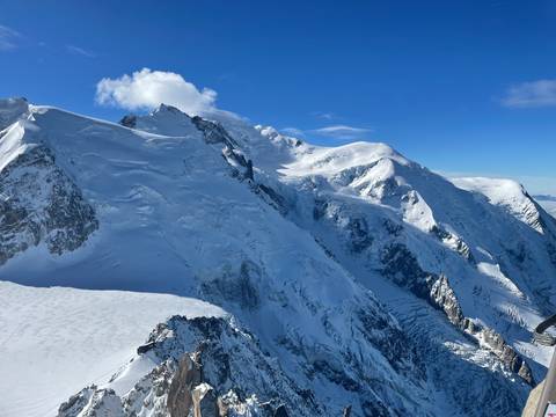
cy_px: 208
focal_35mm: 26
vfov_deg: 53.1
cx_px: 278
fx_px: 418
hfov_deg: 67.3
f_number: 1.6
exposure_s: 1/6135
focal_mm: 4.2
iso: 32
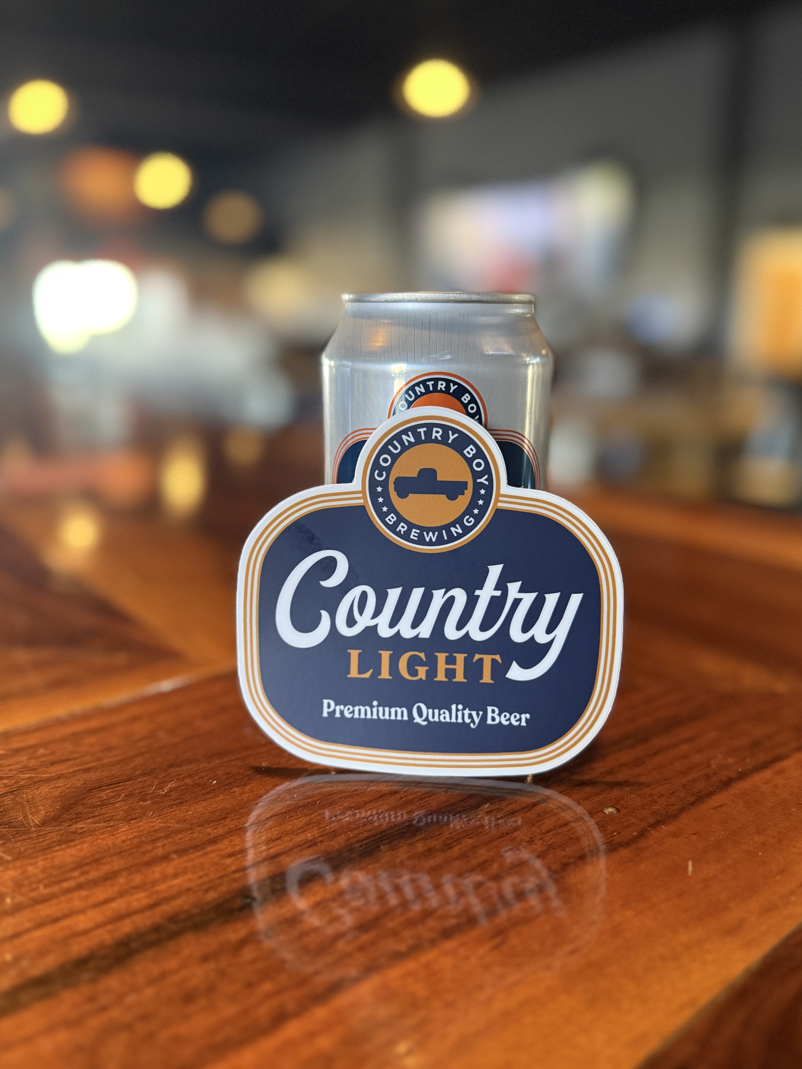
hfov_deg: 54.9
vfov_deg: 69.4
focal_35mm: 25
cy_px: 550
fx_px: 772
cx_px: 413
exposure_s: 1/60
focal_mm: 6.76
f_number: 1.78
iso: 640
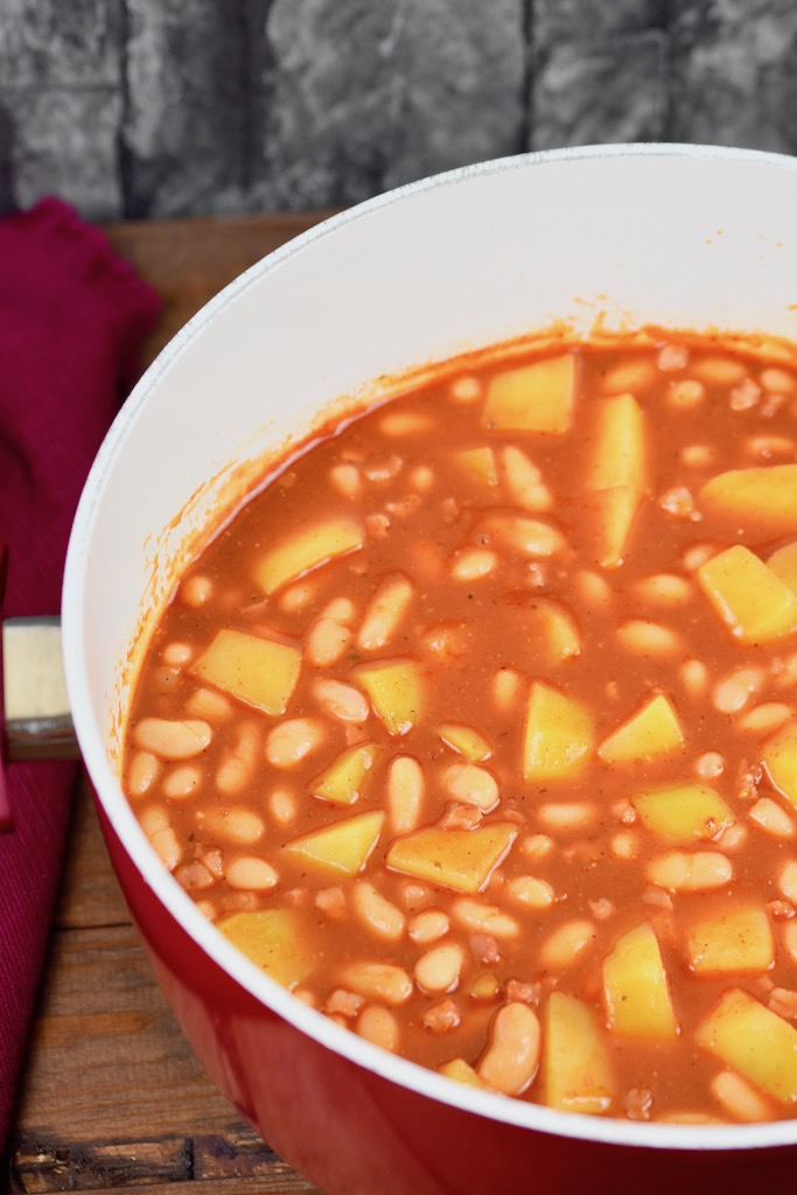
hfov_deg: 8.7
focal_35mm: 158
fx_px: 5228
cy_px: 598
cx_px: 398
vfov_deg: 13.0
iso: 400
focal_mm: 105
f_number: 5
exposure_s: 1/100
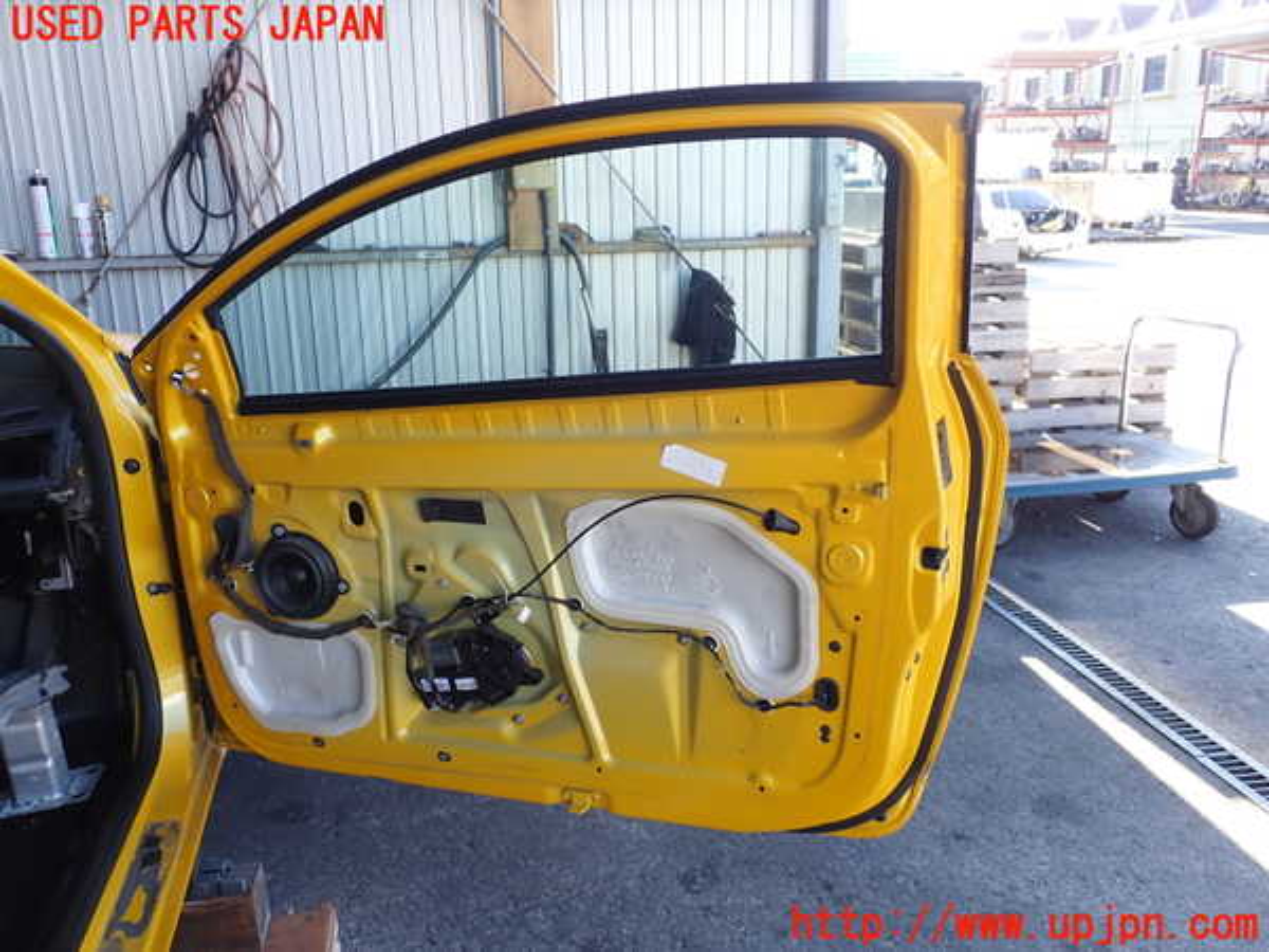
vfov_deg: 46.8
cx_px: 634
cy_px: 476
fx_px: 1100
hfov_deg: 60.0
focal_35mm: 30
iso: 100
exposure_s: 1/80
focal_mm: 5.4
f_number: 3.2
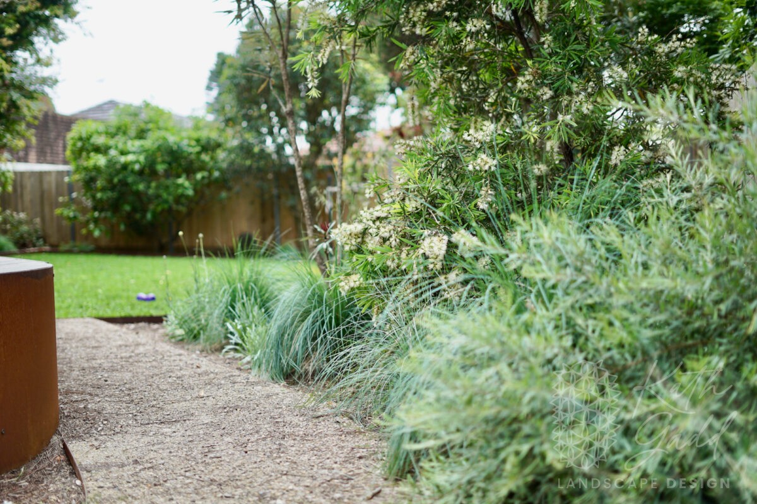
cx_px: 378
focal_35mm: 50
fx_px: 1051
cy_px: 252
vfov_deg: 27.0
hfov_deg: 39.6
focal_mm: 50
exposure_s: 1/1000
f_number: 1.8
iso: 125
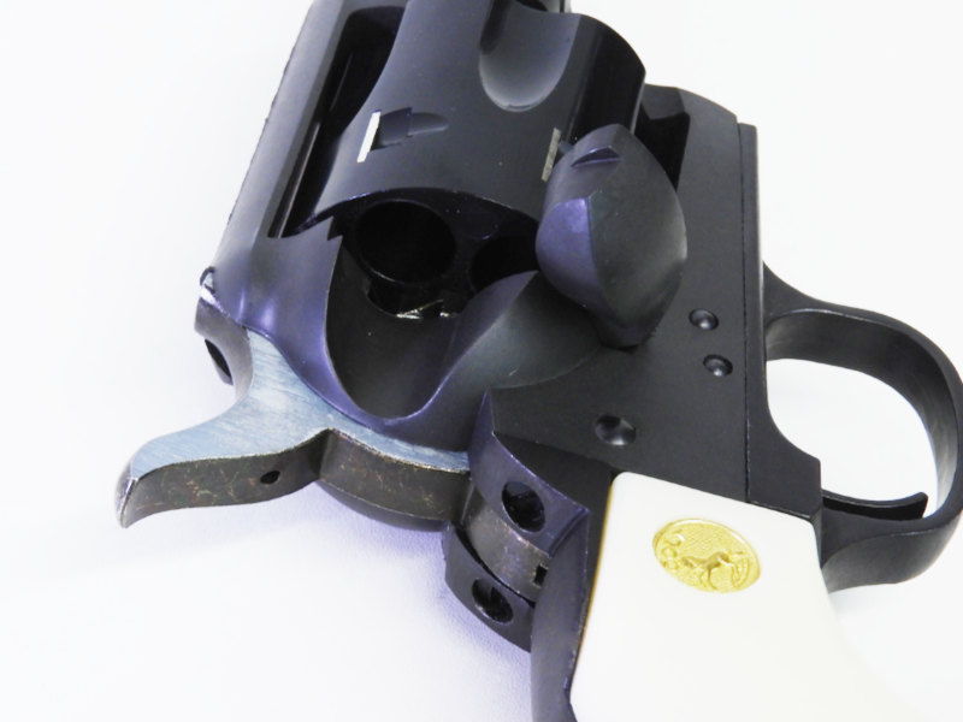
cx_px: 482
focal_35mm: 105
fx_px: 2921
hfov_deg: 18.7
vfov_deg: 14.1
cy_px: 361
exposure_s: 1/30
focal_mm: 18.8
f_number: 6
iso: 200
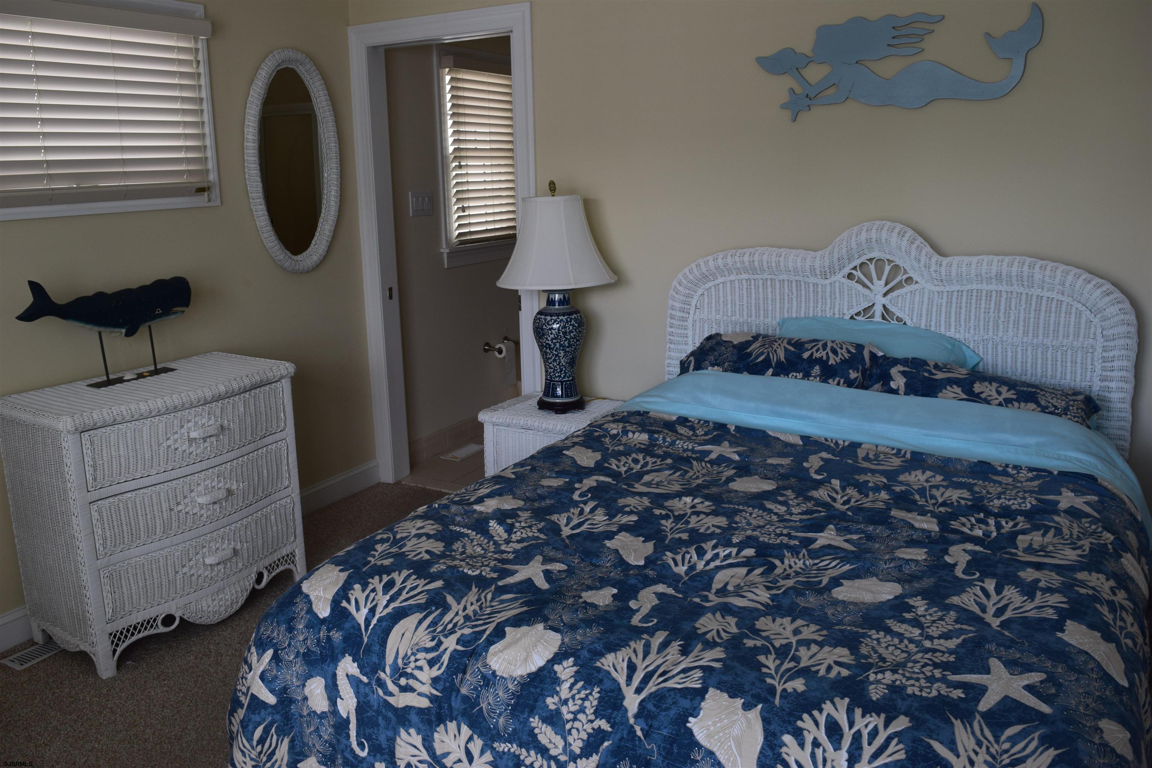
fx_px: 864
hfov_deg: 67.4
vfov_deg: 47.9
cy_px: 384
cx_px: 576
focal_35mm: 27
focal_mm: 18
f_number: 7.1
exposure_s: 1/30
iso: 400
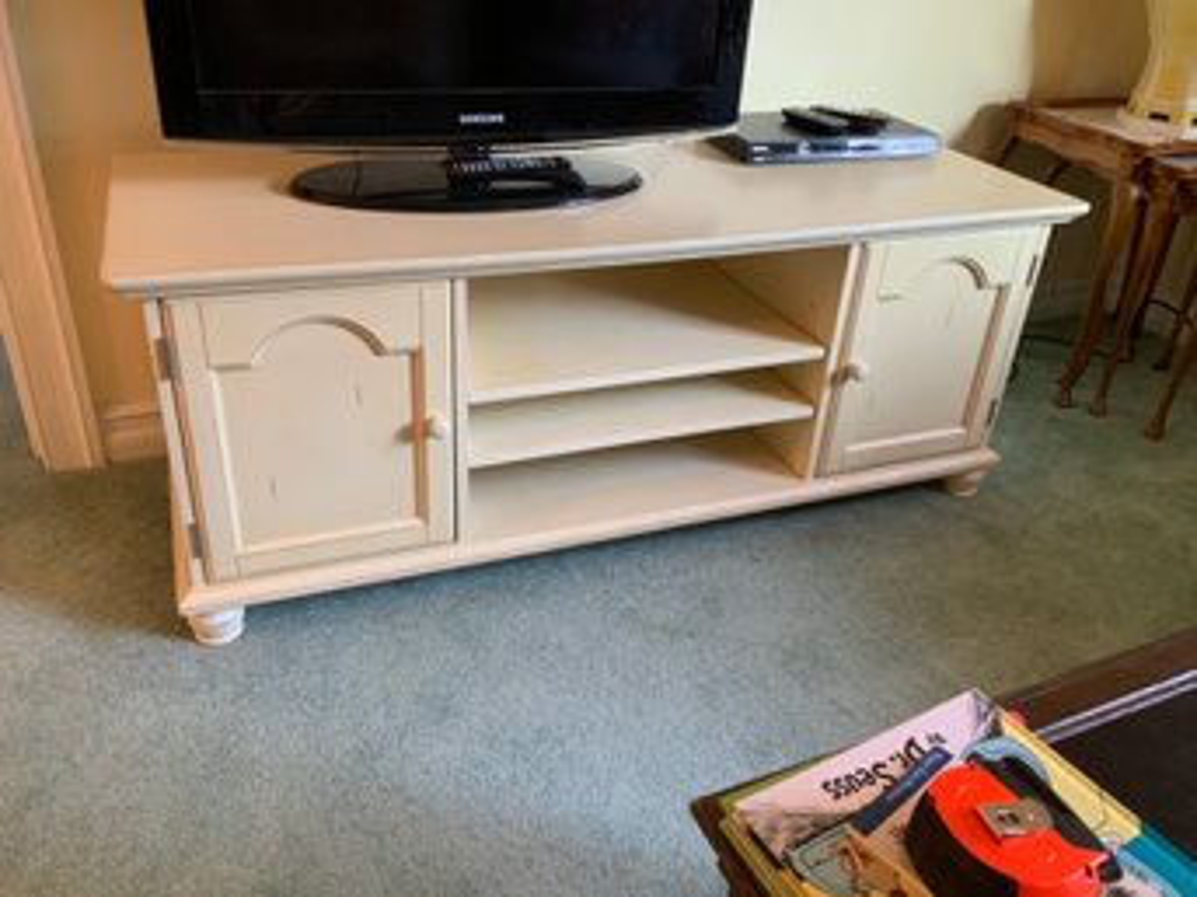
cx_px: 598
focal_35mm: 29
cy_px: 448
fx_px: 1002
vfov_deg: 48.2
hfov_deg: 61.7
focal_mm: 3
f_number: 1.8
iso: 160
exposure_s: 1/60
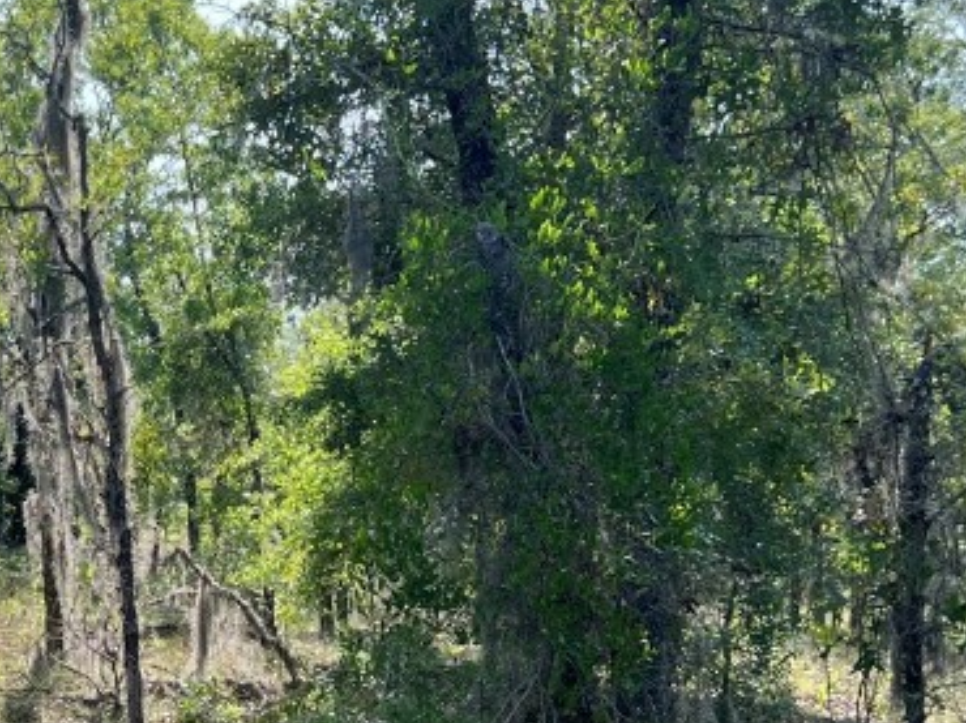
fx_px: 2008
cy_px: 431
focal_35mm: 72
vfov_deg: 20.4
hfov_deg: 26.0
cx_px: 57
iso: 50
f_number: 1.5
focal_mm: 5.7
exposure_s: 1/917
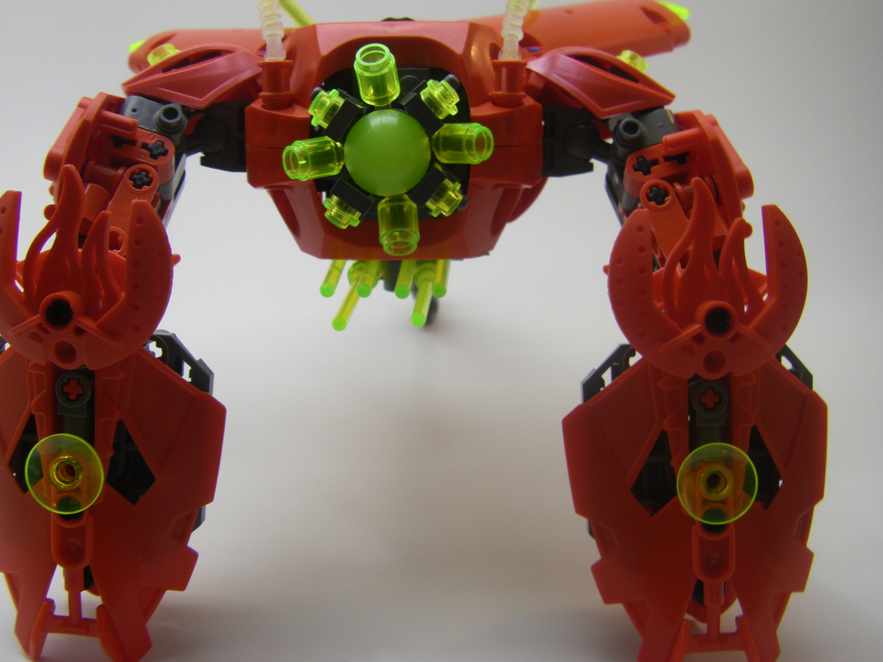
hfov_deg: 42.9
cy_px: 301
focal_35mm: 44
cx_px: 429
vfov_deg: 32.9
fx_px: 1122
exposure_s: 1/50
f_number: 3.5
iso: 64
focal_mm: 6.3
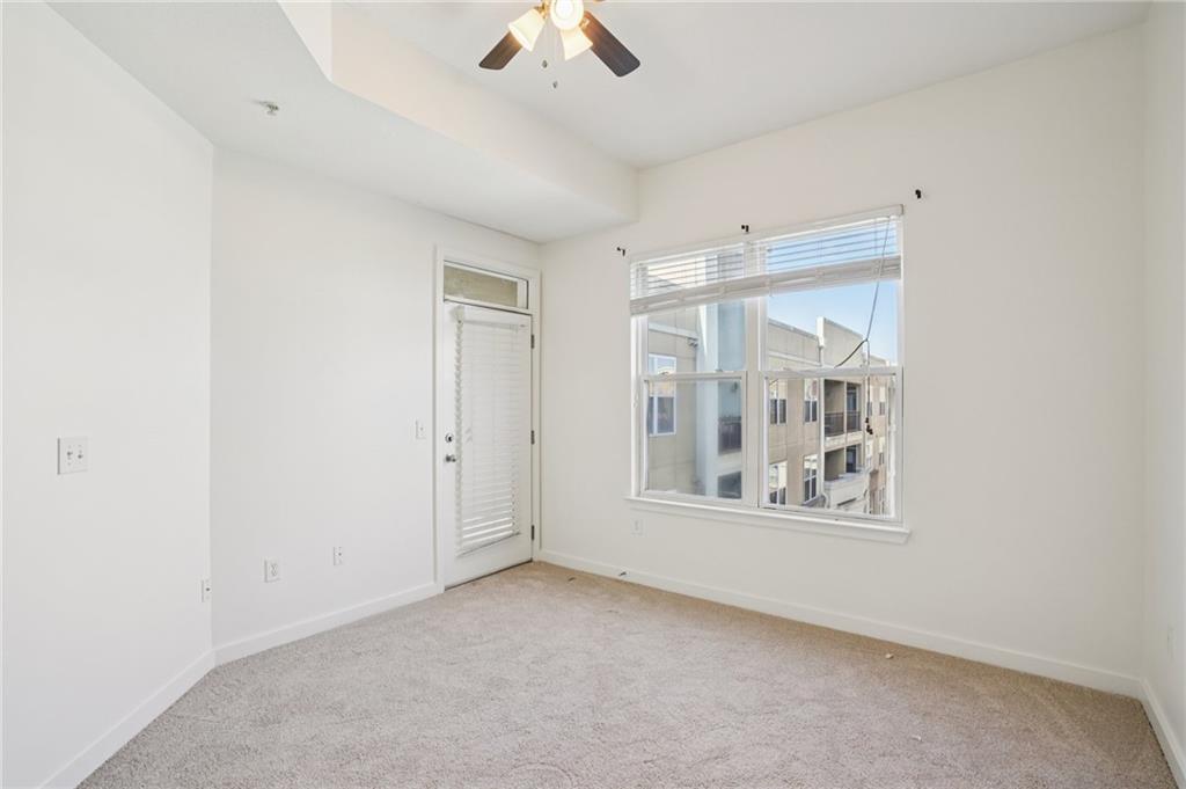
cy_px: 394
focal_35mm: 16
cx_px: 593
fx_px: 527
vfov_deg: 73.7
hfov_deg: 96.8
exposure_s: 1/30
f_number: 8
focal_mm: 16
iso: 400
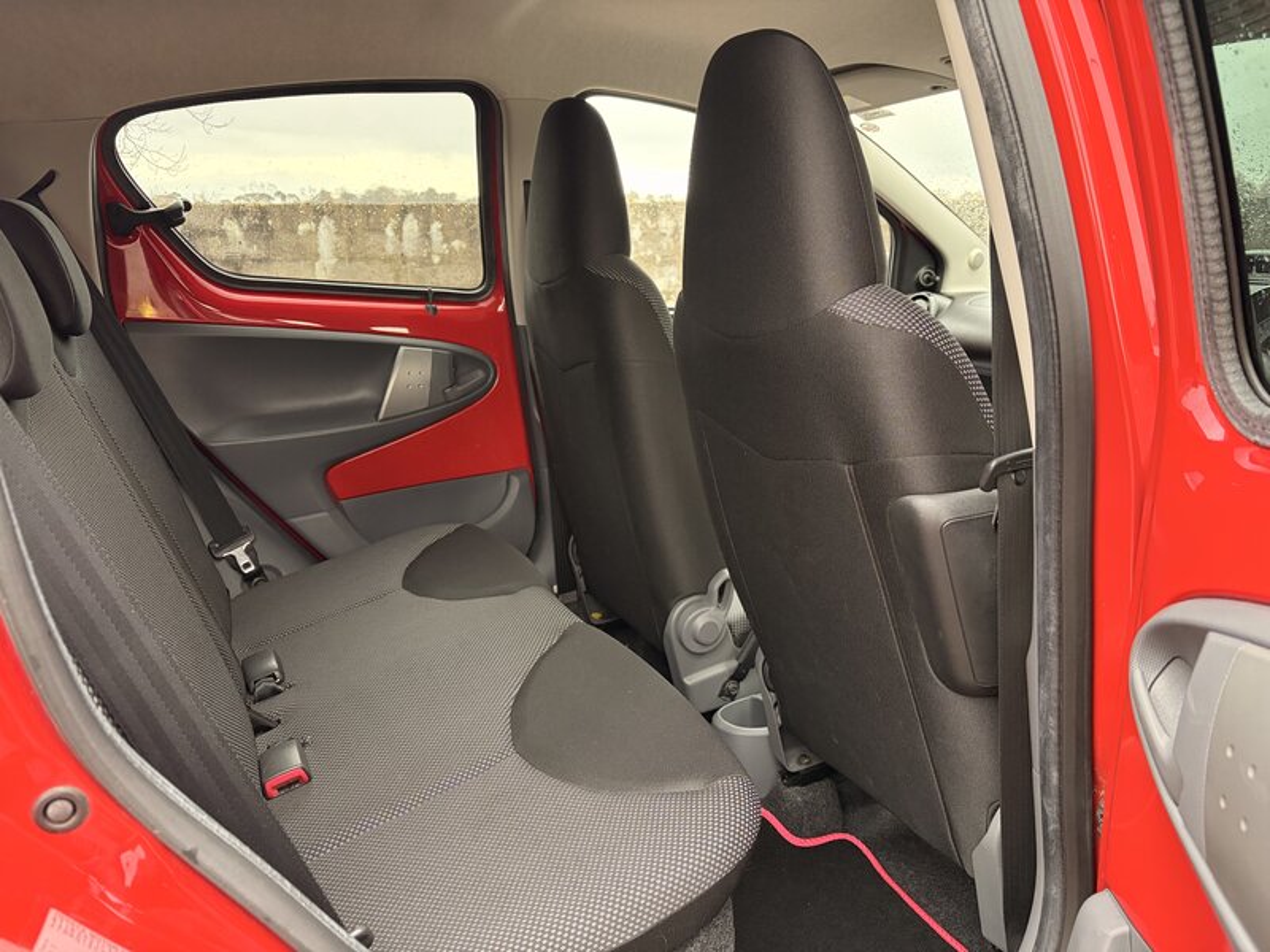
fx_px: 954
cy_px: 476
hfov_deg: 67.3
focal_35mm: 26
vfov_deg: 53.1
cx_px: 635
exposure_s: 1/60
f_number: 1.6
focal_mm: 5.96
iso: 250
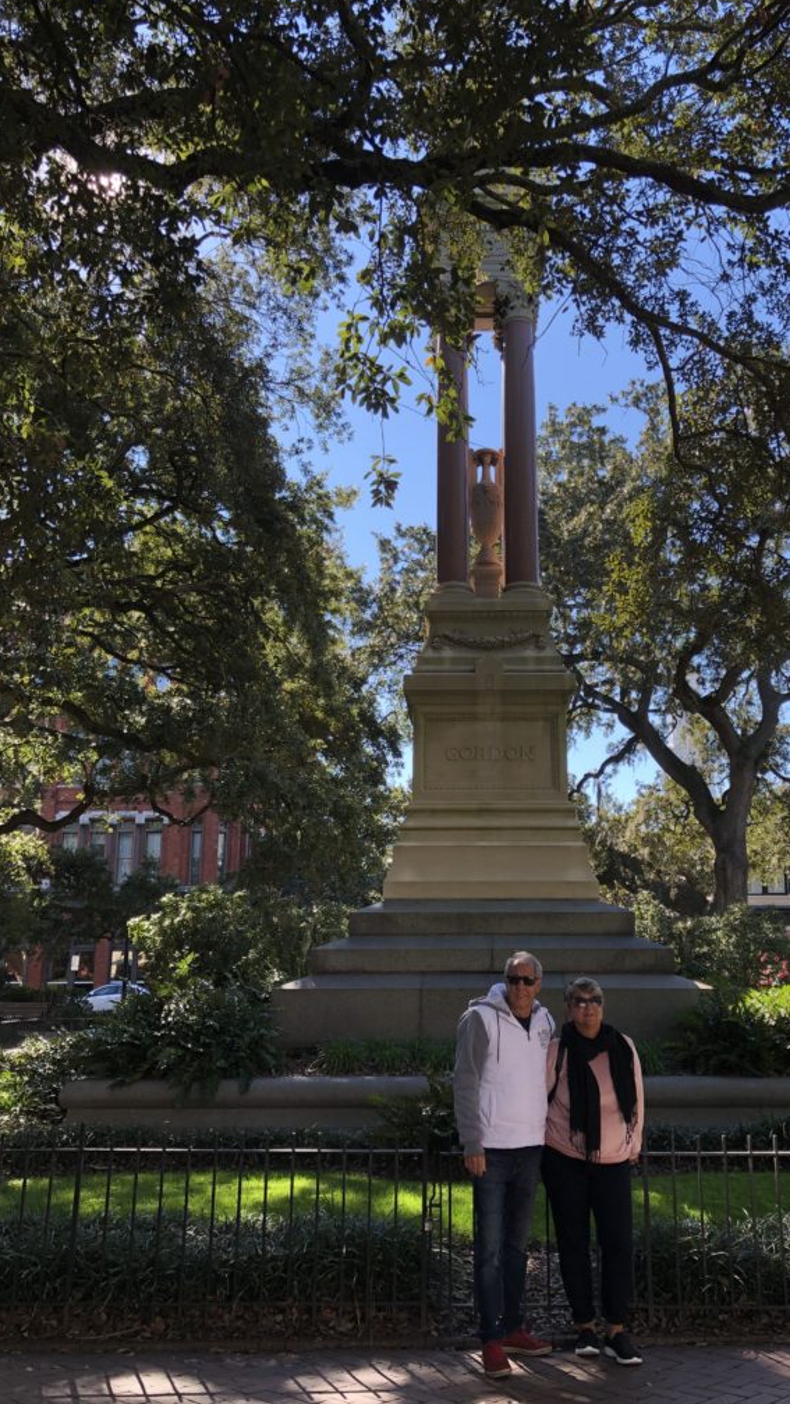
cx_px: 474
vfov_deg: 62.6
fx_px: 1154
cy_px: 692
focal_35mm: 31
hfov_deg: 37.6
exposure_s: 1/271
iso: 20
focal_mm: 3.99
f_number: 1.8
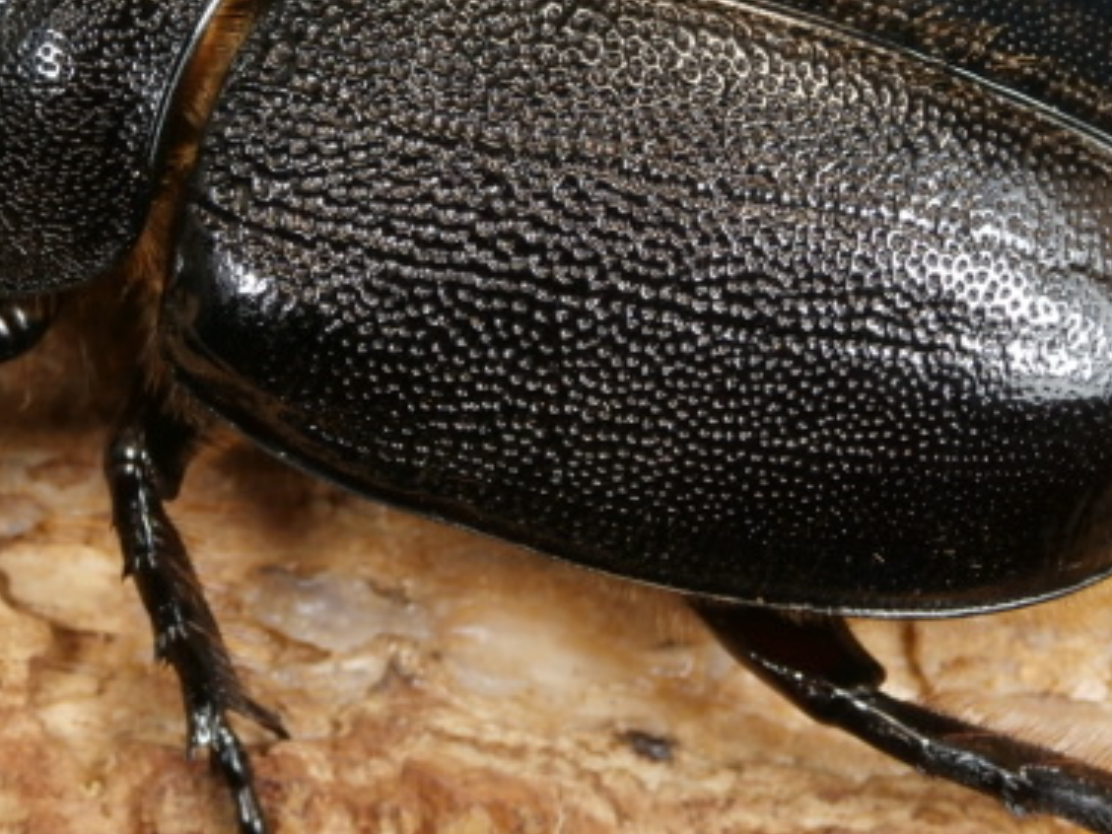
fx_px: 3662
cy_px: 207
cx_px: 444
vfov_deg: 13.0
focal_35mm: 114
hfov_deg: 17.3
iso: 200
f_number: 4.3
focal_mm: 11.86
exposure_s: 1/80
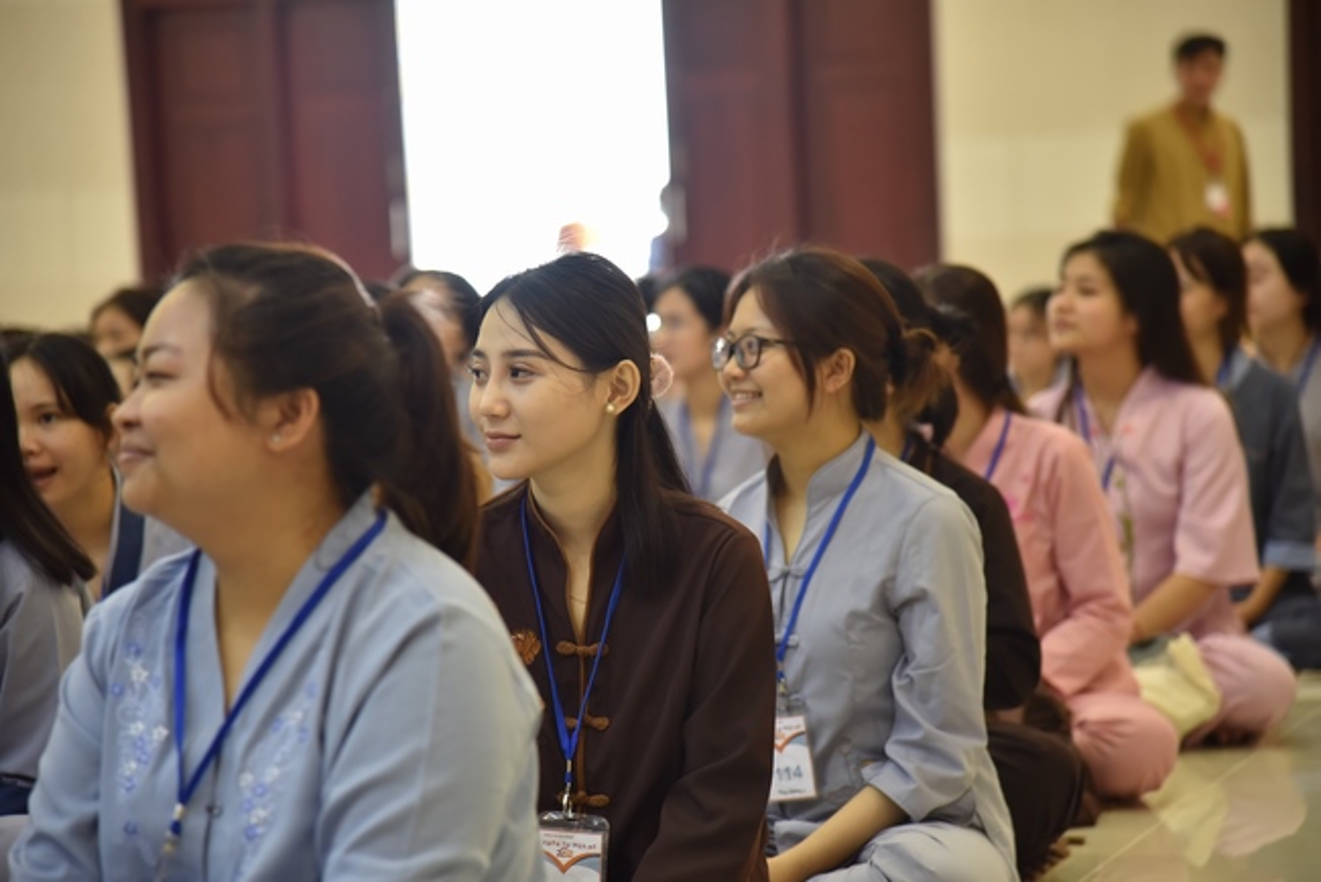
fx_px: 4405
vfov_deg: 11.4
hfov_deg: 17.1
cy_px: 441
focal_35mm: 120
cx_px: 660
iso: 1250
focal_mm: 120
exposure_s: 1/50
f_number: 4
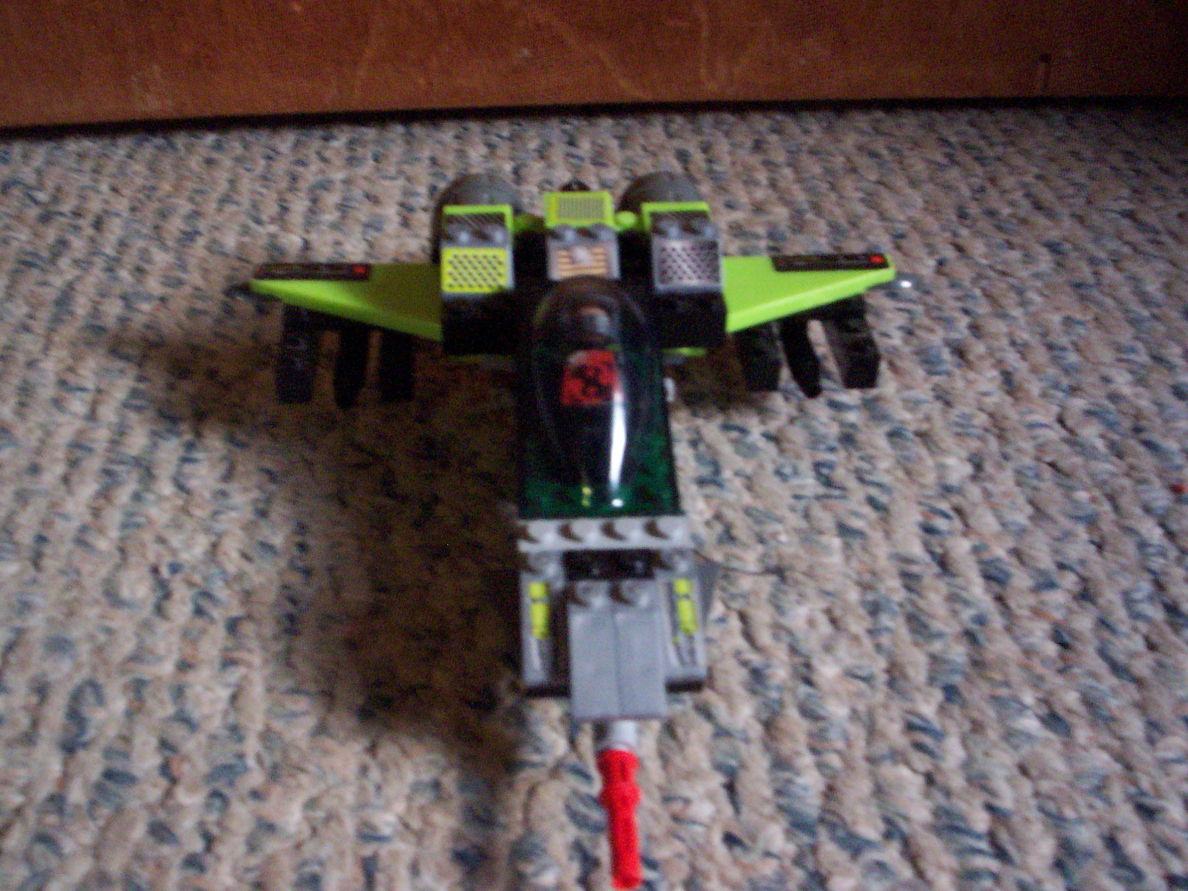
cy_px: 446
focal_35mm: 36
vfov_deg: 39.7
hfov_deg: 51.4
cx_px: 594
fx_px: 1235
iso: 400
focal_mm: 5.9
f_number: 4.5
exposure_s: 1/8
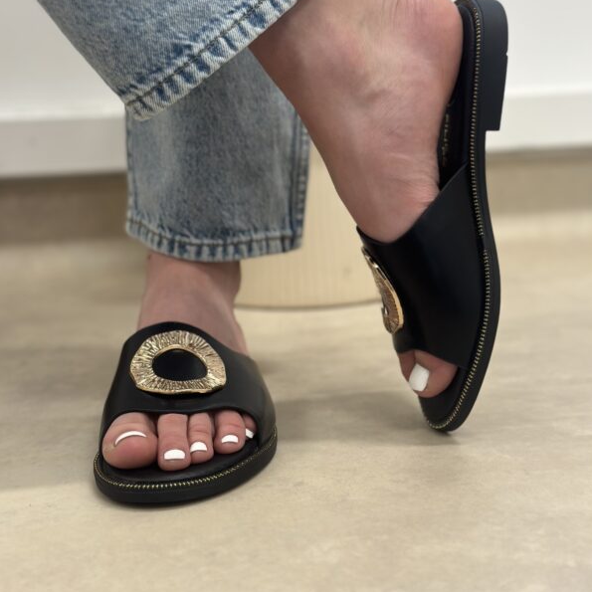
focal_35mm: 57
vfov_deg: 29.9
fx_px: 1103
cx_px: 297
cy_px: 215
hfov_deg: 30.0
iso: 100
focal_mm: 6.86
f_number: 1.78
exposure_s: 1/50
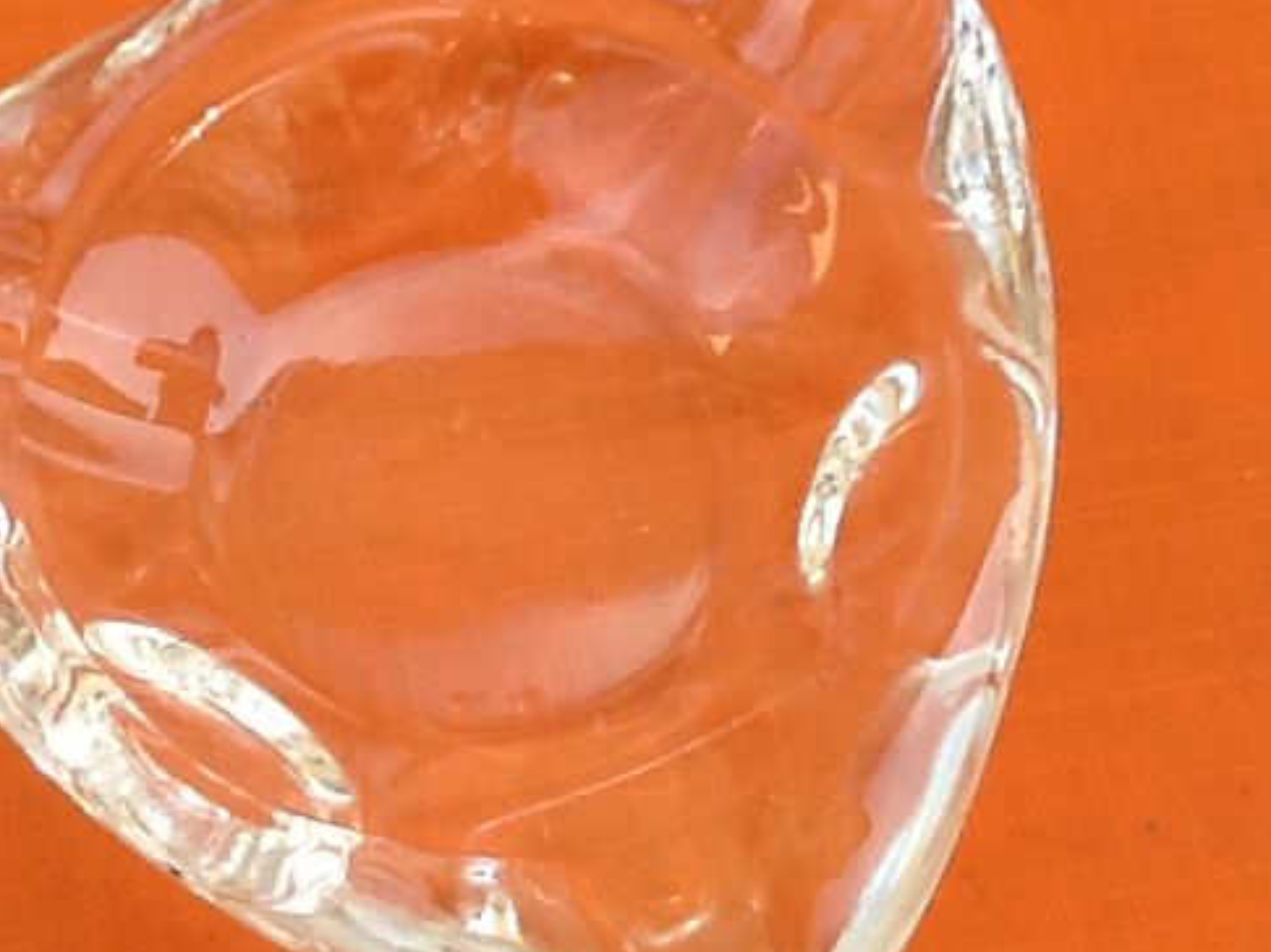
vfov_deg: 17.0
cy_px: 418
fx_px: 3193
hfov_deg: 22.5
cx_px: 523
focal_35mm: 87
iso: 40
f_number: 2.4
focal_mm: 2.03
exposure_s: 1/307
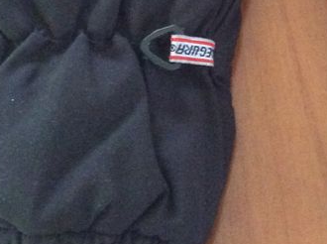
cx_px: 250
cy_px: 2
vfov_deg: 14.9
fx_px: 914
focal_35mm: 97
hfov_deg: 20.1
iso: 800
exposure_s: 1/17
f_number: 2.4
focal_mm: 3.3
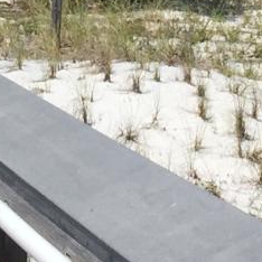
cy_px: -344
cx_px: 221
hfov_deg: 8.0
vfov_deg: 7.5
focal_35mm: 219
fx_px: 1875
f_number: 2.2
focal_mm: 4.15
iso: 32
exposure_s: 1/3300
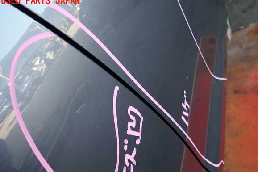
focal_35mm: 27
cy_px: 96
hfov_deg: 67.4
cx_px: 133
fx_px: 193
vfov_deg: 47.8
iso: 100
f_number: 2
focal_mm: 4.5
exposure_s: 1/100
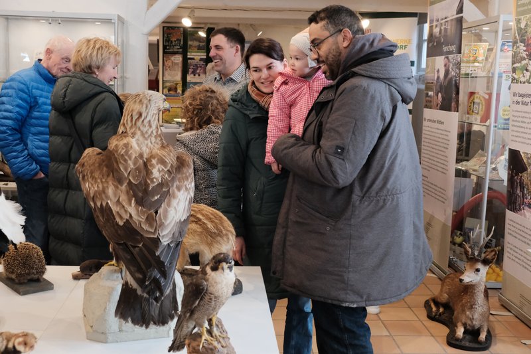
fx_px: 649
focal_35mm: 44
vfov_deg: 30.5
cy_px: 177
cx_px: 266
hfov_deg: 44.5
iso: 6400
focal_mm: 29.3
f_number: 6.4
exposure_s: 1/160
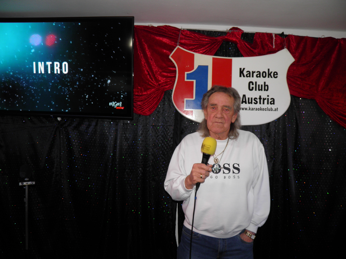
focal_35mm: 28
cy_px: 130
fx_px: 280
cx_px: 173
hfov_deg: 63.4
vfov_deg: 49.7
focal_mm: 4.9
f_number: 2.8
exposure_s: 1/30
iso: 100
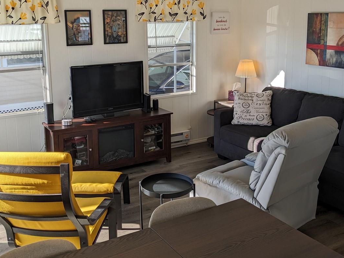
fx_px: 407
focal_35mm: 41
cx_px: 165
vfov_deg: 34.8
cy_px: 85
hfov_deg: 45.8
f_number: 1.73
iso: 59
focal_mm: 4.38
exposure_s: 1/806
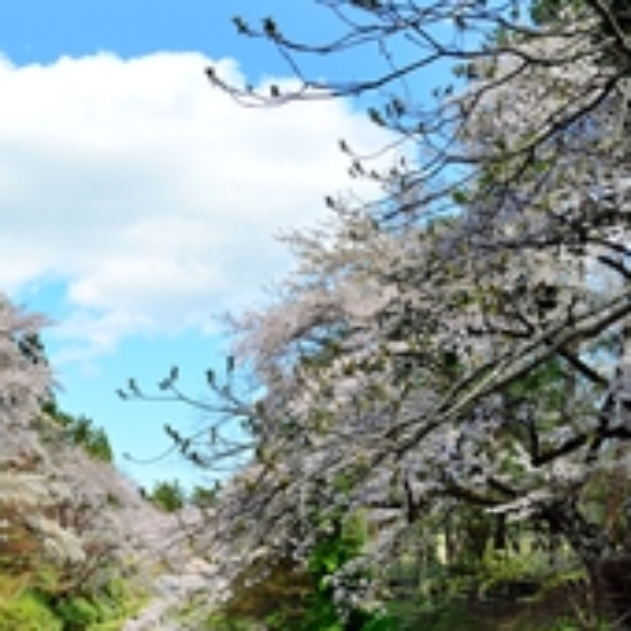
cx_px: 243
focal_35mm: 60
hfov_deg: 28.5
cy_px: 668
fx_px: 1237
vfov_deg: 26.6
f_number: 10
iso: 400
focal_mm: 30
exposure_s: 1/400
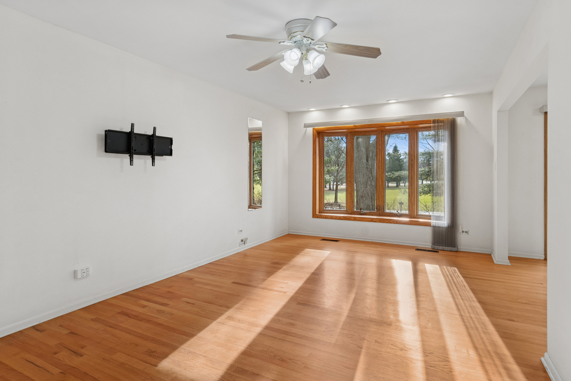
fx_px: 285
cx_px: 286
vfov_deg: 67.4
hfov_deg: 90.0
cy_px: 190
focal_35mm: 18
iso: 320
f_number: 8
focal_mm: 12
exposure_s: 1/40
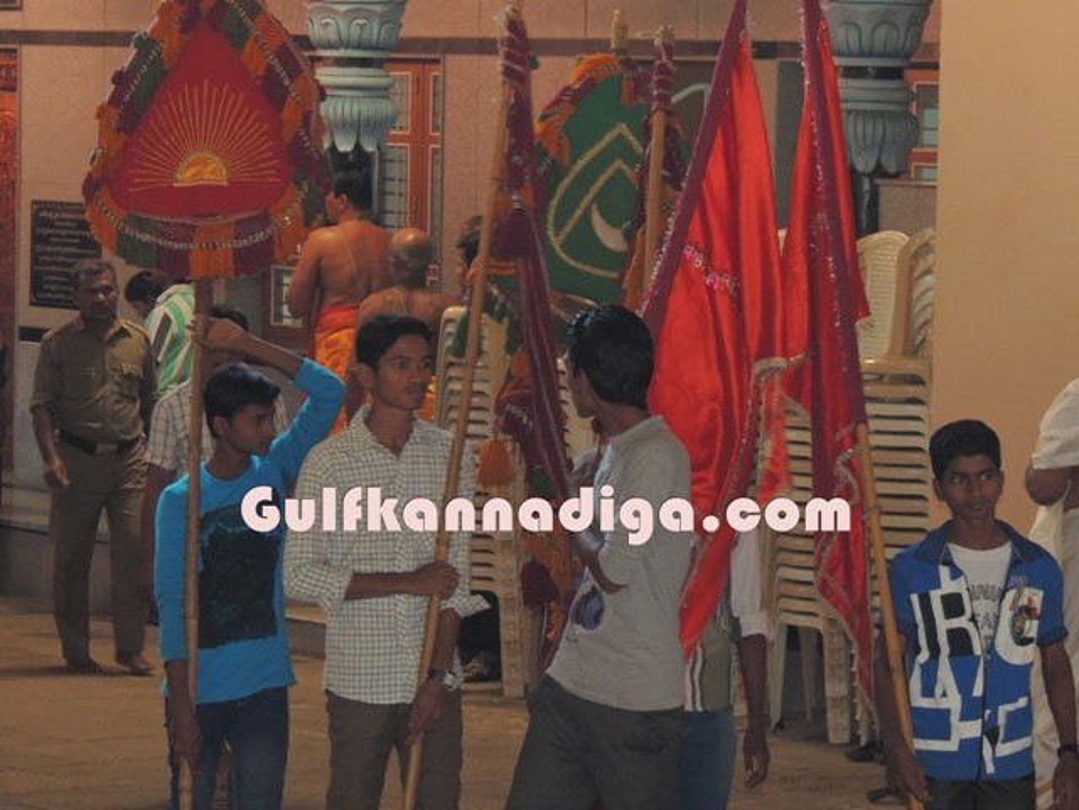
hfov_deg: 11.6
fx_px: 5299
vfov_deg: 8.7
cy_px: 405
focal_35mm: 170
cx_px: 540
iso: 800
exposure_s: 1/60
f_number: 4.5
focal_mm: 30.3
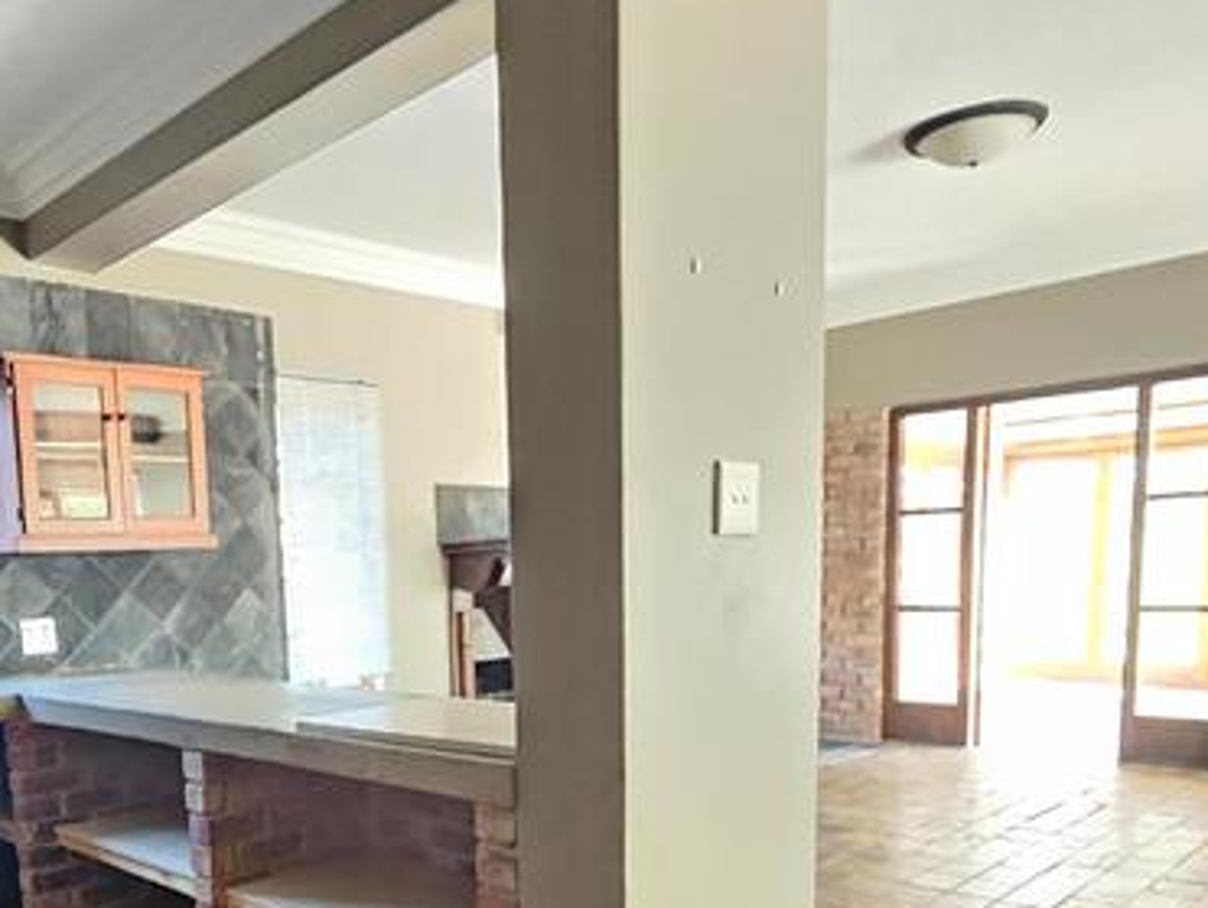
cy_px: 729
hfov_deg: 62.0
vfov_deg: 47.1
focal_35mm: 28
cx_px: 410
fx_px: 978
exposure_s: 1/24
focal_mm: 2.2
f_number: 2.2
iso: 2500
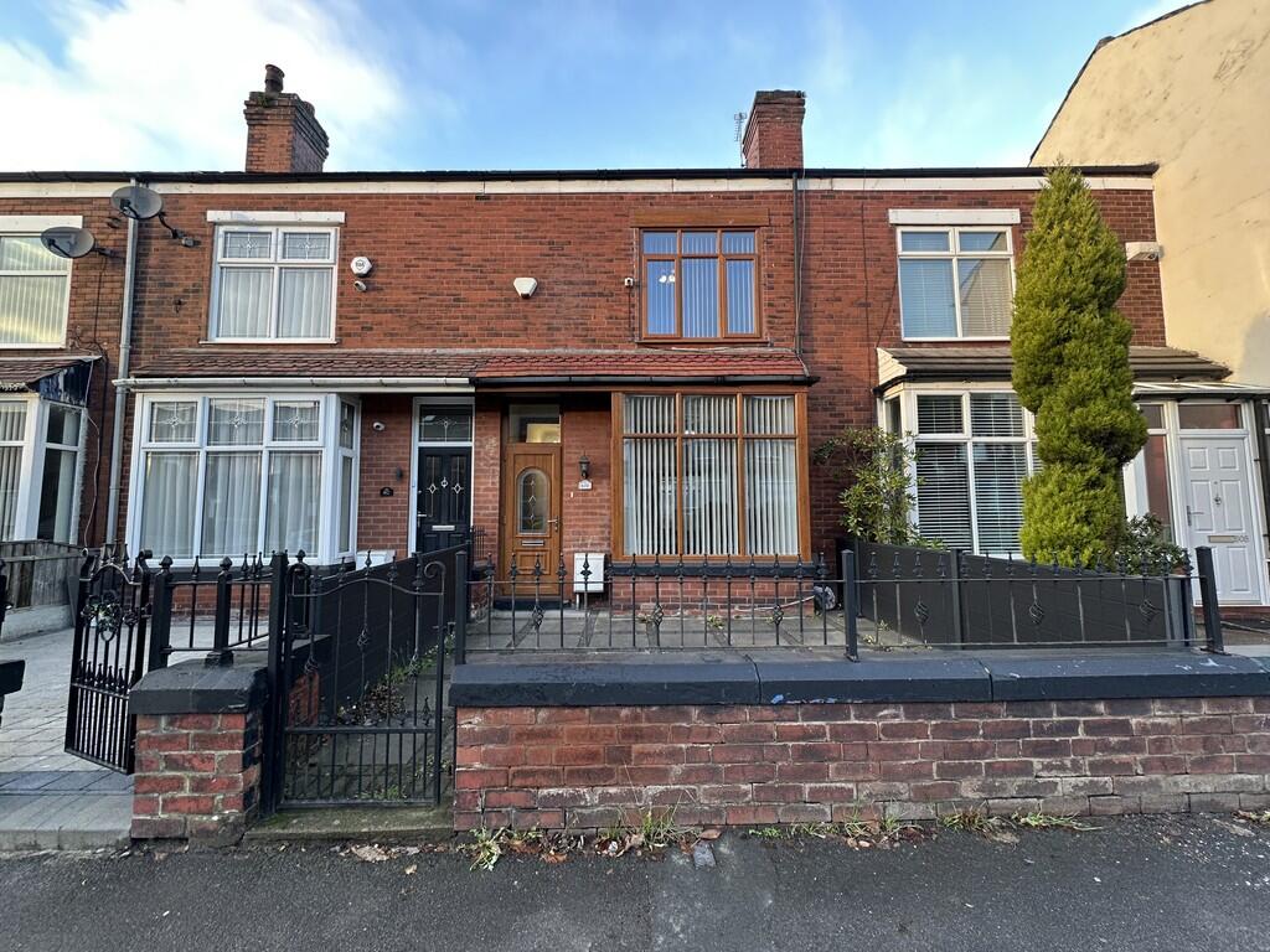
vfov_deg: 85.7
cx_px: 635
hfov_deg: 102.1
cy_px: 476
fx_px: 514
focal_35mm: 14
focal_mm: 2.22
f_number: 2.2
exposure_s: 1/100
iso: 100
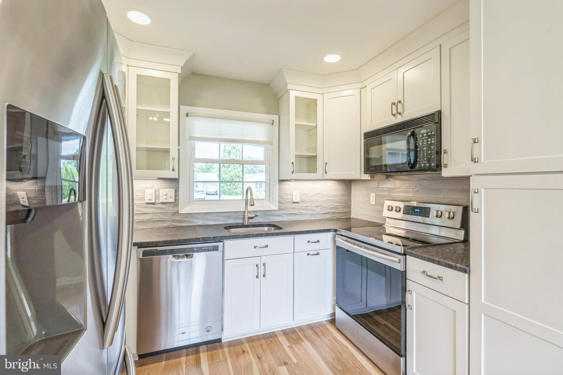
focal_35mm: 16
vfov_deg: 73.7
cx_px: 282
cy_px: 188
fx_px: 250
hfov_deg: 96.7
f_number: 6.3
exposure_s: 1/125
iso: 640
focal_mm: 16
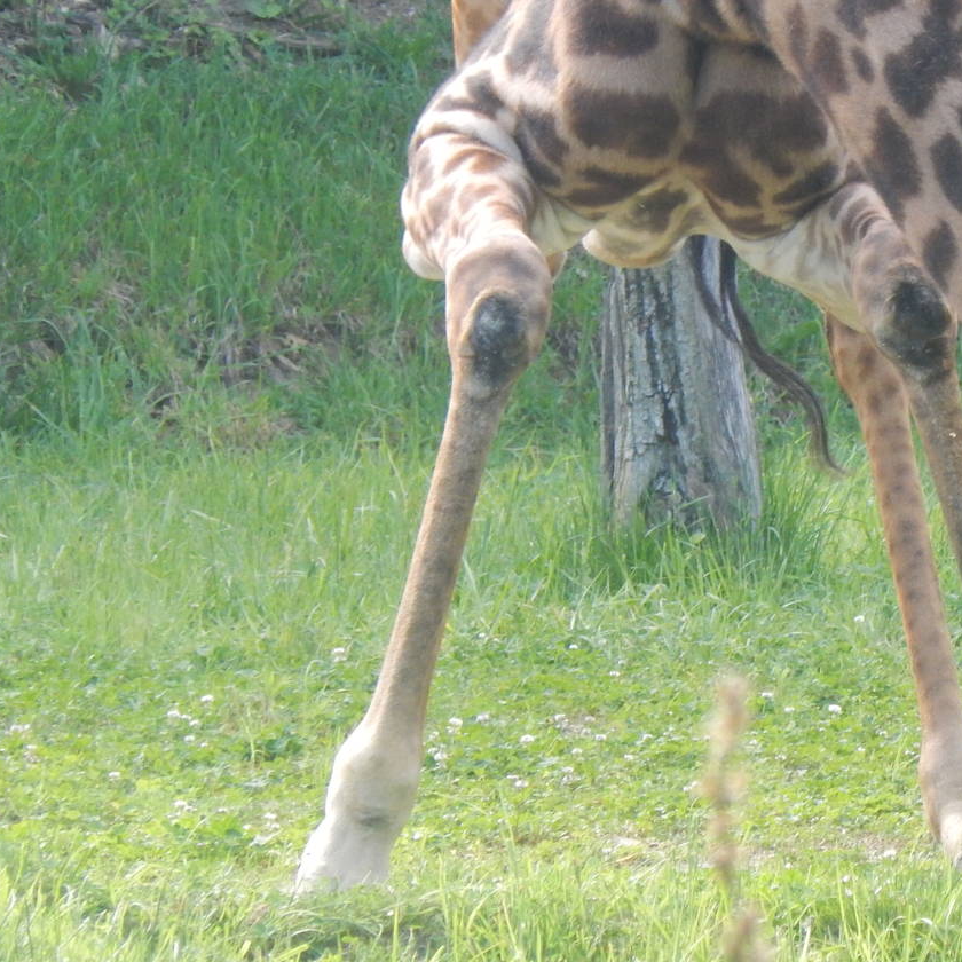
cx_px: 811
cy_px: 541
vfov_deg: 1.9
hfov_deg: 1.9
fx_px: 28863
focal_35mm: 918
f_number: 5.8
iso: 400
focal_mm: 97.9
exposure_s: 1/200
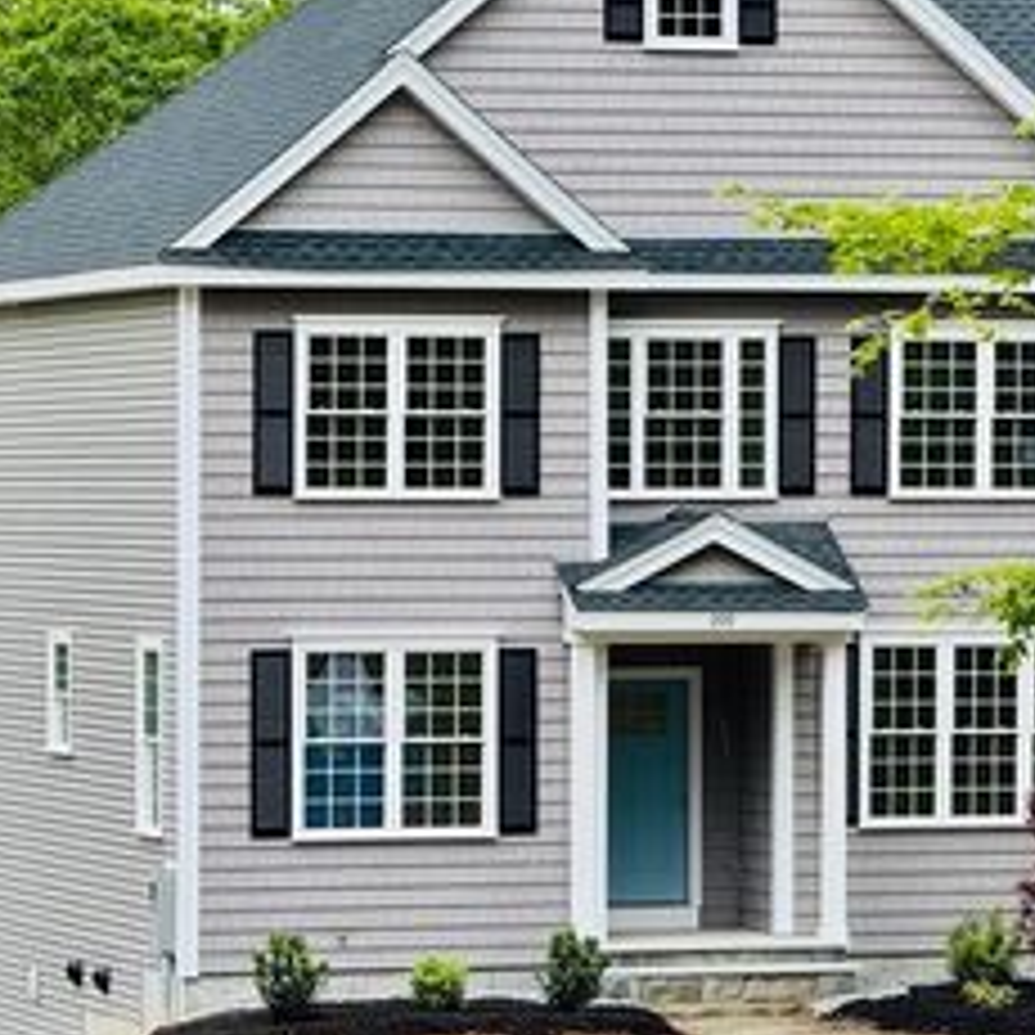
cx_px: 963
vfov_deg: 7.6
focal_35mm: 231
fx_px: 7814
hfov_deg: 7.6
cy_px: 448
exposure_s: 1/315
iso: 50
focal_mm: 15.66
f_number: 2.8
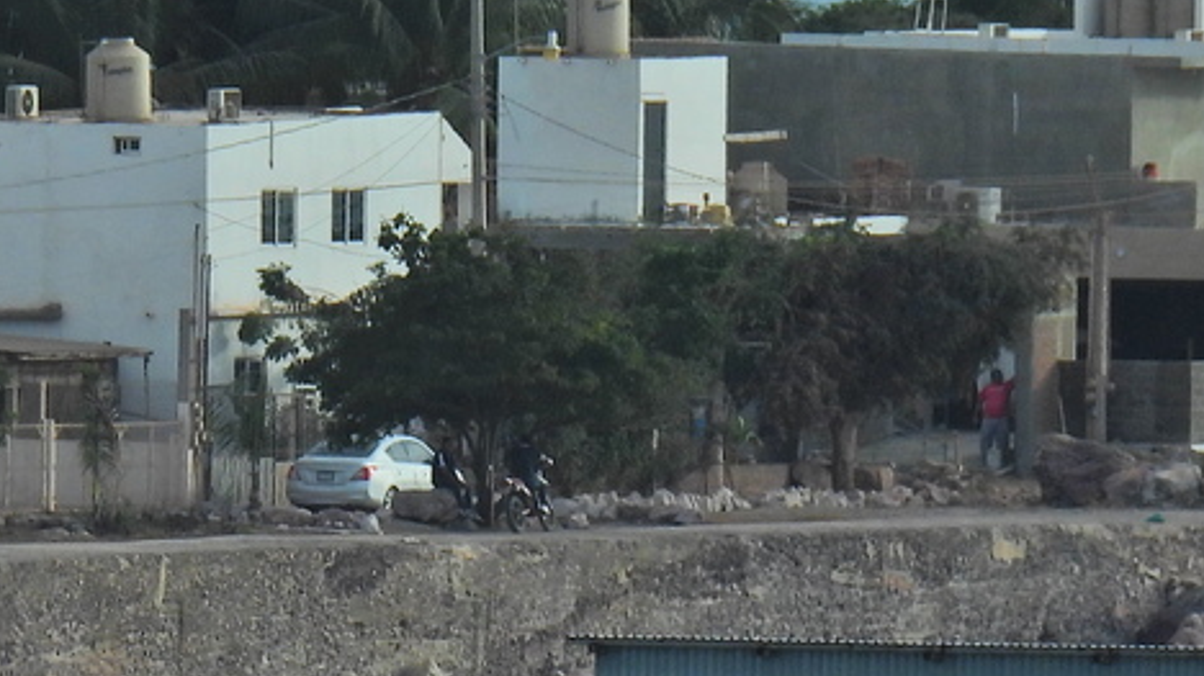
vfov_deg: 0.7
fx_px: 52282
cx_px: 141
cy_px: 1200
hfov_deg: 1.3
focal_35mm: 1638
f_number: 5
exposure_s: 1/800
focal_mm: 98.1
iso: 100
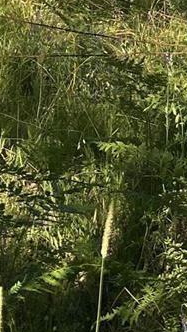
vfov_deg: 13.5
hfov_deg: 8.8
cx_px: 351
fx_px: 1154
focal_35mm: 131
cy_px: -376
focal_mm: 5.7
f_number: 1.5
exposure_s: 1/1808
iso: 50
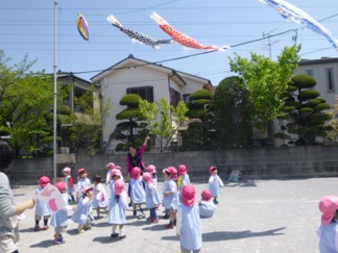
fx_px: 264
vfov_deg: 51.4
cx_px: 176
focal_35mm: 27
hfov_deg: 65.3
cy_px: 128
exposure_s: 1/500
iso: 100
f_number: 3.9
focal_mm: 4.5
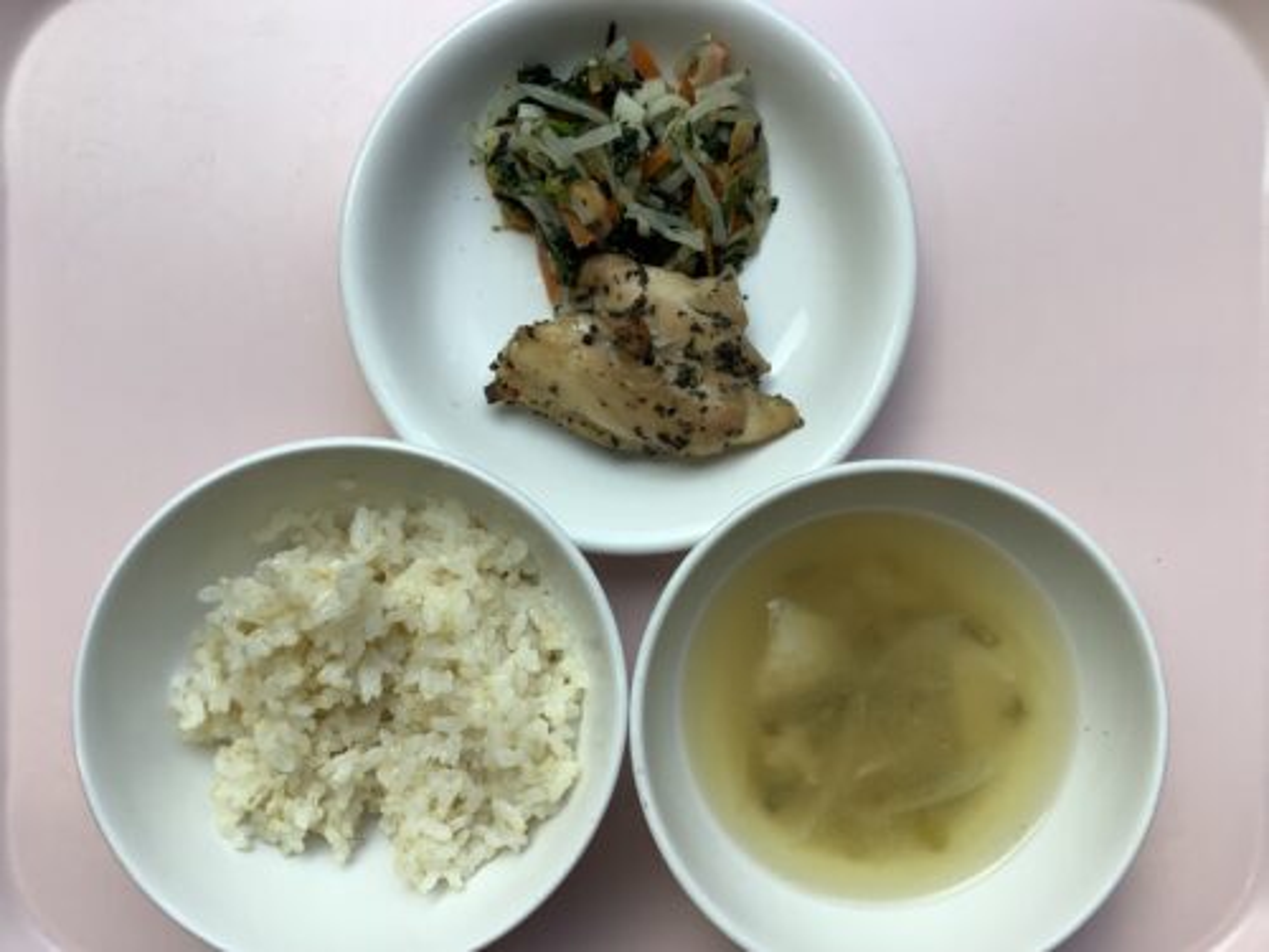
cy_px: 476
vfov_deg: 45.4
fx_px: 1136
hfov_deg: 58.4
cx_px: 634
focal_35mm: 31
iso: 32
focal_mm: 3.3
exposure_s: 1/120
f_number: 2.4
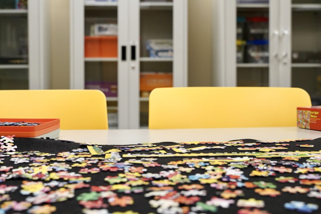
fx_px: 468
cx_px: 129
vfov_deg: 25.8
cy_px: 101
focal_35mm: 52
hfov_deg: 37.7
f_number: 4
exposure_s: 1/160
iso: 1250
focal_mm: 36.3
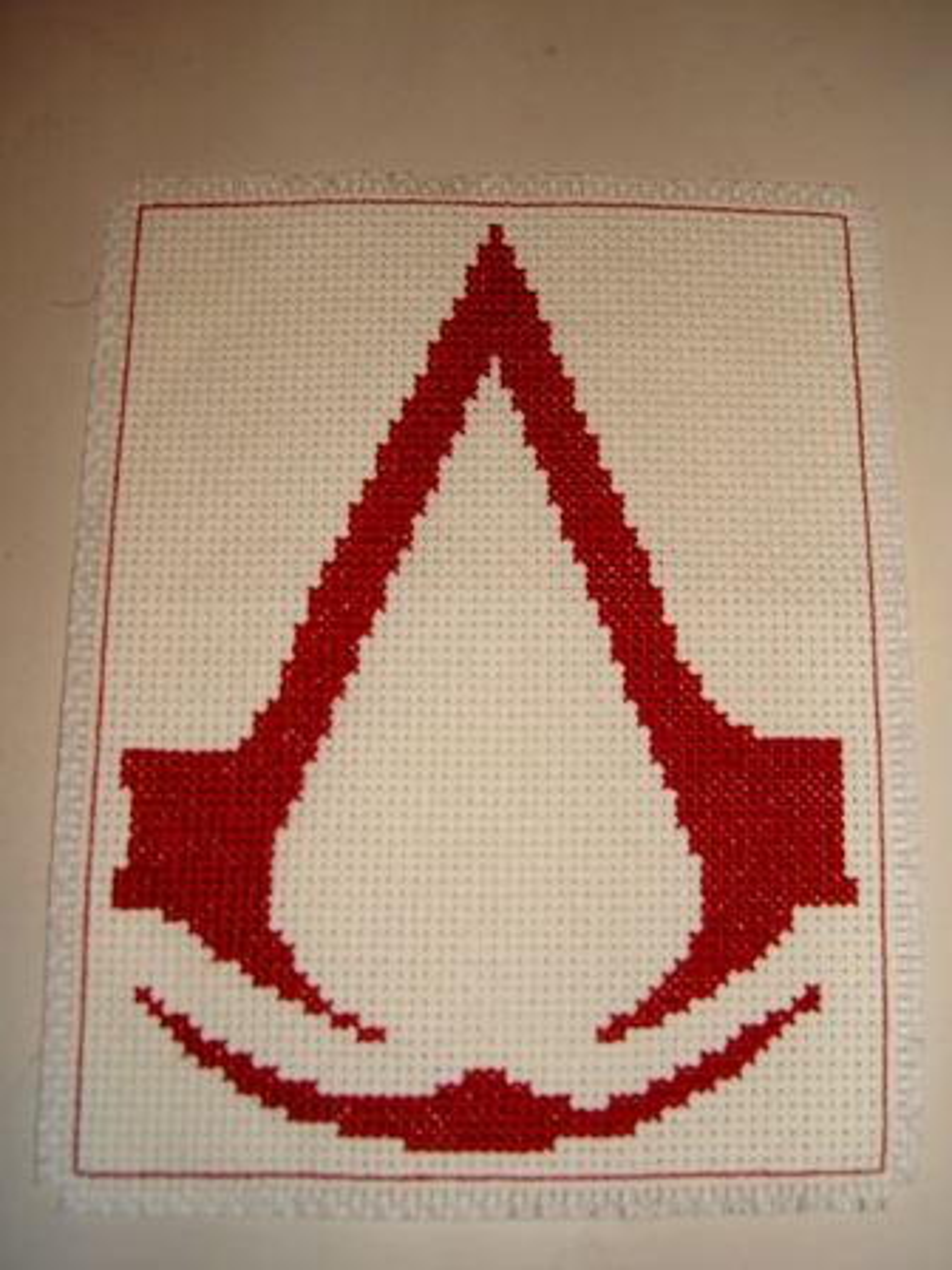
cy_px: 635
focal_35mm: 39
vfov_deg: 47.9
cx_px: 476
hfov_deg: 36.8
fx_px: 1430
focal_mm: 8
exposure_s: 1/60
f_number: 2.8
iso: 100
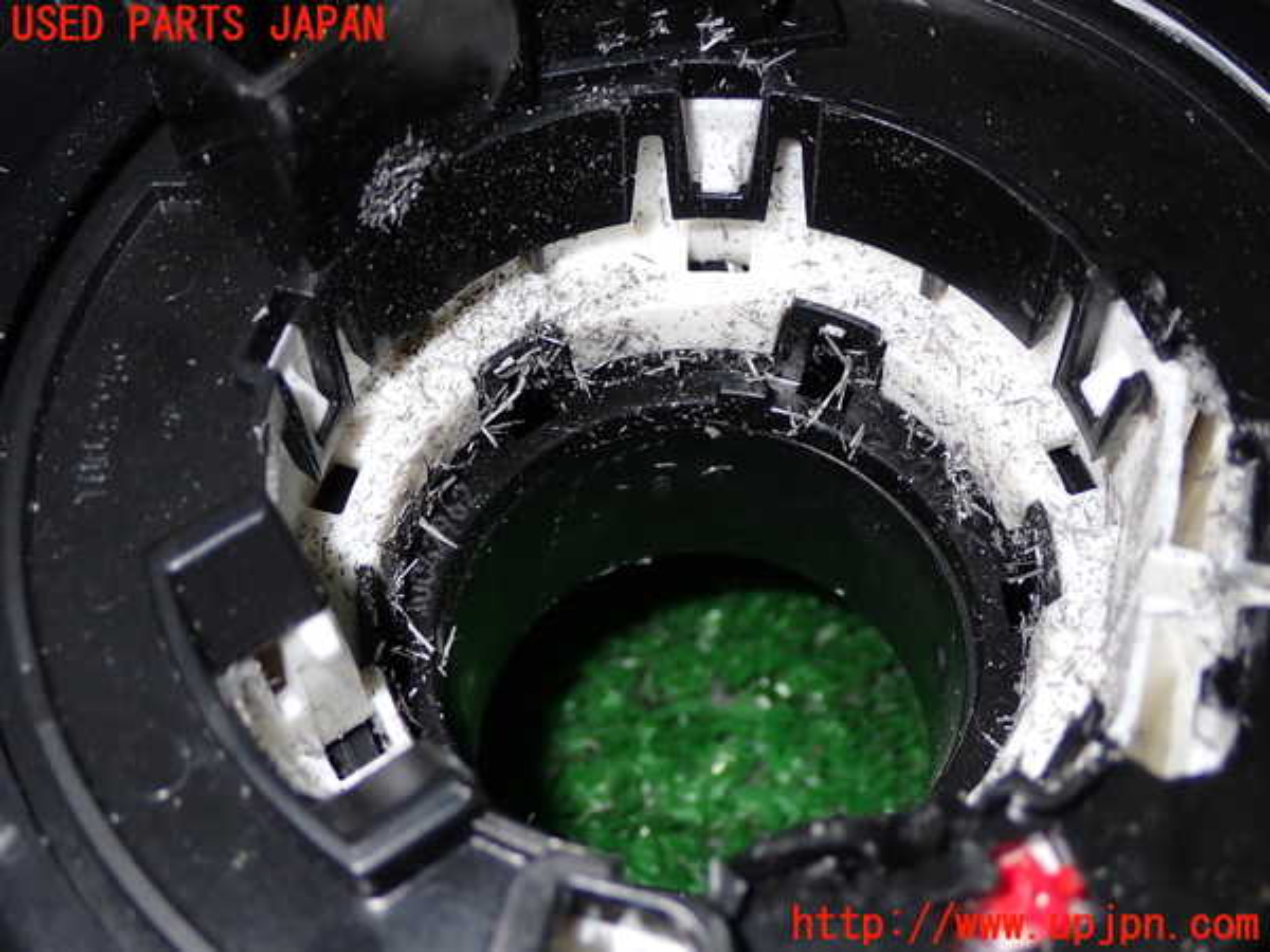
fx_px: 2128
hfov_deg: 33.2
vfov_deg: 25.2
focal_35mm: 58
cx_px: 635
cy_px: 476
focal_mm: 10.35
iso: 200
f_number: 10
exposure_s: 1/60
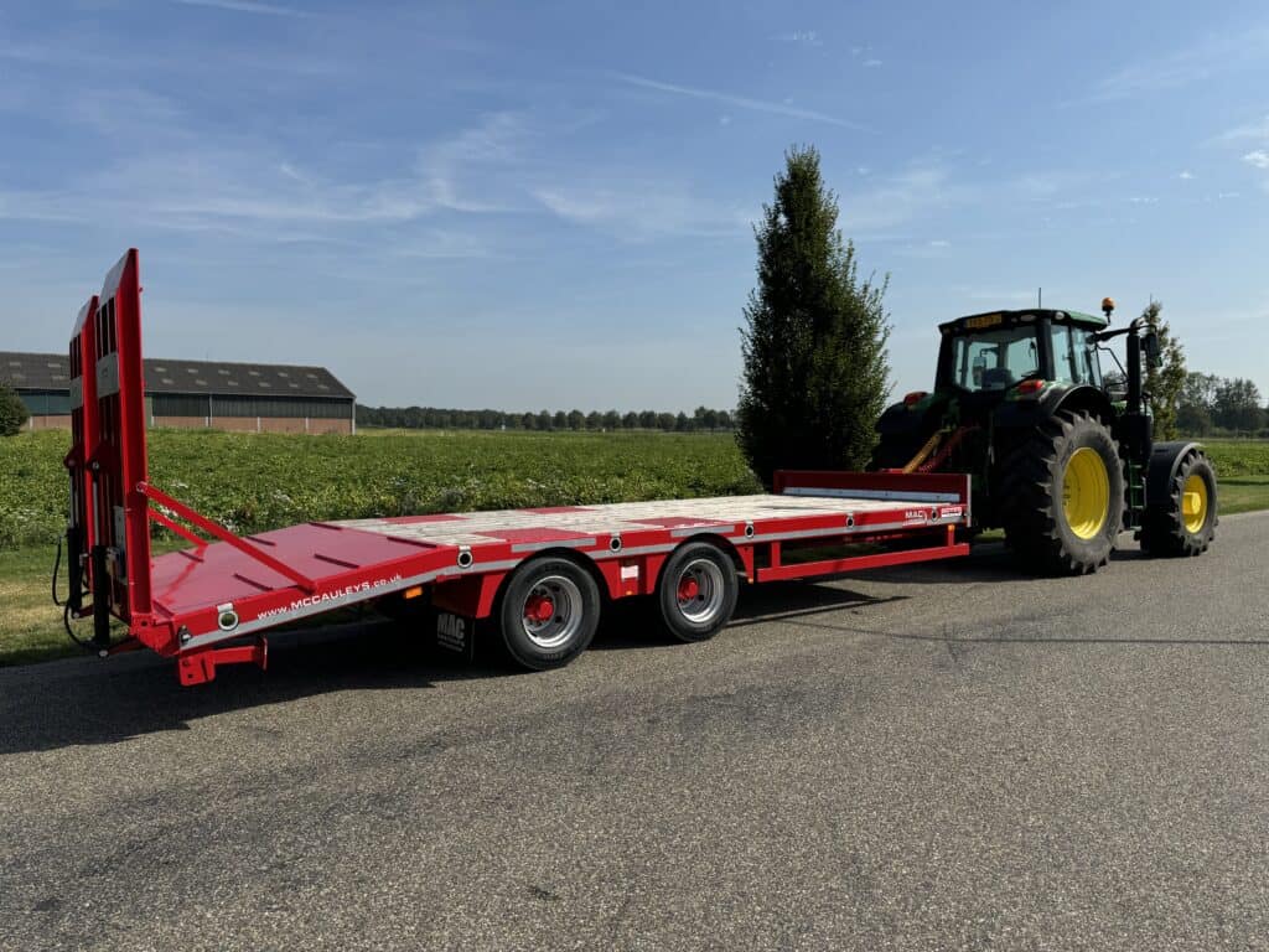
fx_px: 880
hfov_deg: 71.6
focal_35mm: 24
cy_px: 476
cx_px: 634
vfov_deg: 56.8
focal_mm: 6.76
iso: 80
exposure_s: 1/5814
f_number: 1.78
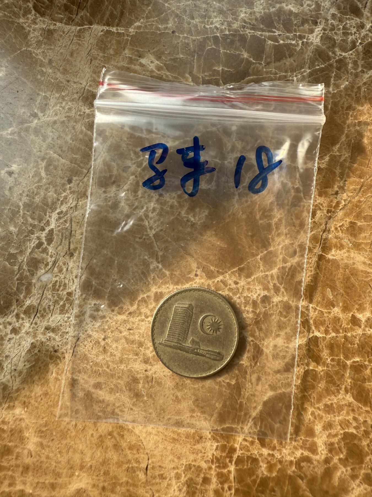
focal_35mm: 24
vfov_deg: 71.6
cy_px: 248
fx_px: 344
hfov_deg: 56.8
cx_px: 186
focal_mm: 2.22
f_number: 2.2
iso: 40
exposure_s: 1/216
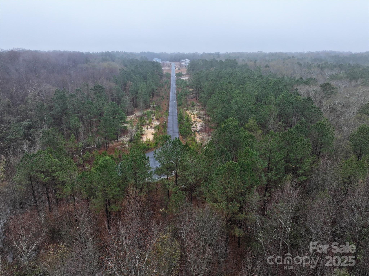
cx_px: 184
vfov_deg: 56.8
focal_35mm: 24
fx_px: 256
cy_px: 138
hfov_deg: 71.6
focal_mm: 12.29
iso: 230
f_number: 2.8
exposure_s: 1/640
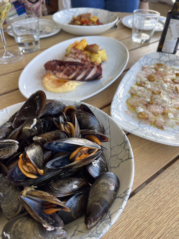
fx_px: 172
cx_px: 90
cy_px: 120
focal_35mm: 25
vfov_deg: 69.4
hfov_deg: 54.9
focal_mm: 5.1
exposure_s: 1/138
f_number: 1.6
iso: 32
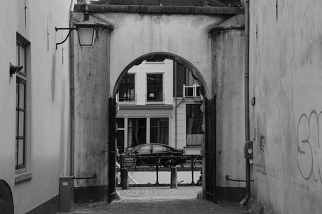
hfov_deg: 27.0
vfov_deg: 18.2
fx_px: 670
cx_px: 161
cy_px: 107
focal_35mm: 75
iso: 200
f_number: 7.1
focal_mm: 50
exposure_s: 1/125
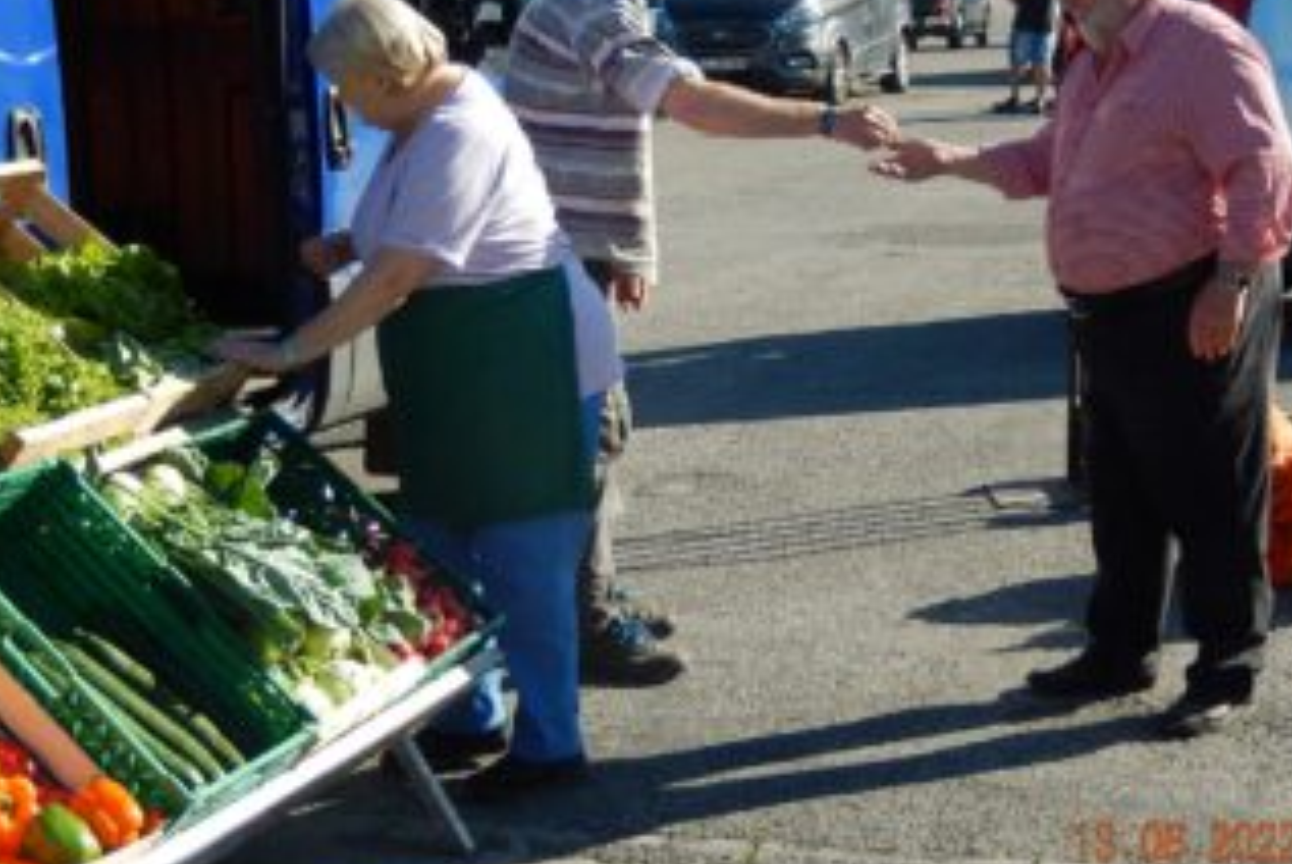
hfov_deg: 28.0
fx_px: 2586
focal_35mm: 72
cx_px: 630
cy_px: 383
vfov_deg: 19.0
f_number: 4.6
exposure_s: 1/400
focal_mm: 10.4
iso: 125
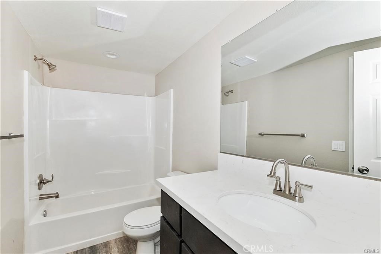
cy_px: 127
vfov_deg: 77.3
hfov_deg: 100.4
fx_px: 159
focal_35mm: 15
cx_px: 190
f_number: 8
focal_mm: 10
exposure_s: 1/30
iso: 400
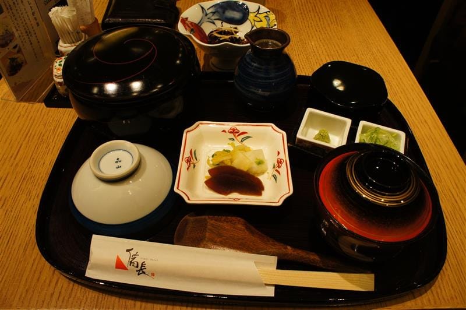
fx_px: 349
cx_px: 233
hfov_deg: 67.4
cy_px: 155
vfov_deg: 47.9
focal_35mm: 27
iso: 1000
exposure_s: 1/30
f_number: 8
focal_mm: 18
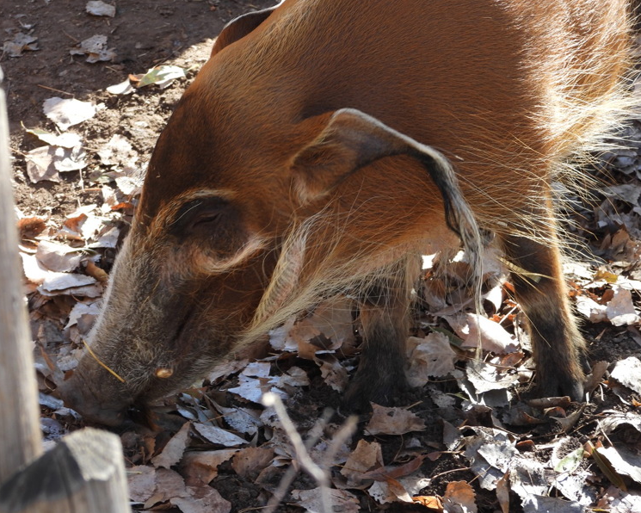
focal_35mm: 152
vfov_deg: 10.2
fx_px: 2884
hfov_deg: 12.7
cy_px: 257
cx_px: 300
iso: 100
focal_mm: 26.1
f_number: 4
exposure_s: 1/80
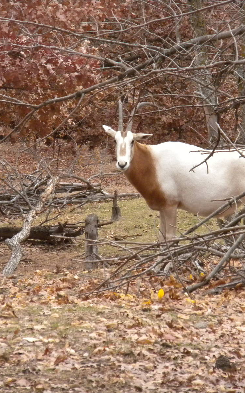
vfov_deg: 6.2
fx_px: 3599
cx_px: 123
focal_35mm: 337
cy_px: 196
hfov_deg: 3.9
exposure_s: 1/331
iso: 400
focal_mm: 42.1
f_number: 5.2
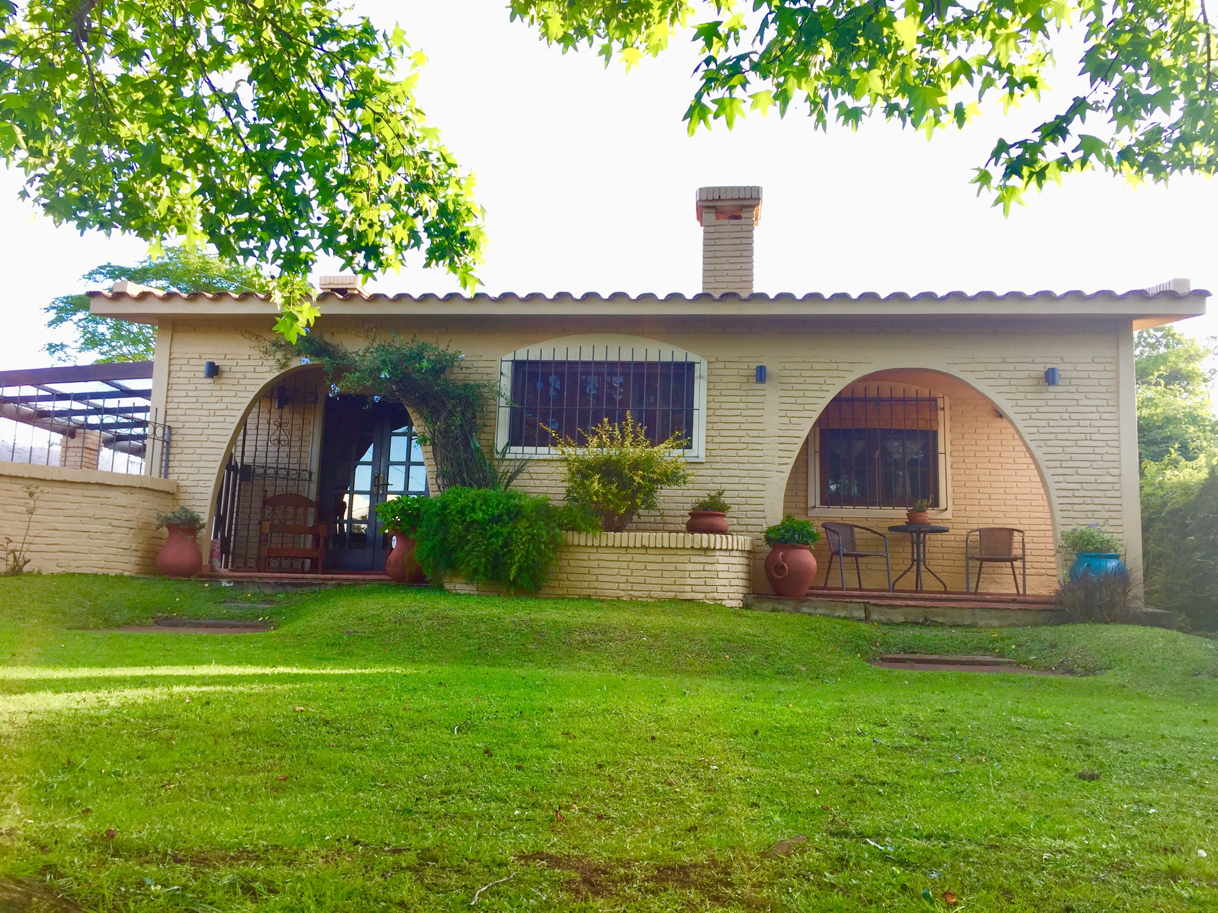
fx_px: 1020
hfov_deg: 61.7
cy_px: 456
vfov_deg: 48.2
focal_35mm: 29
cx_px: 609
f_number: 2.2
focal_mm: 4.15
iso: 32
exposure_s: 1/100
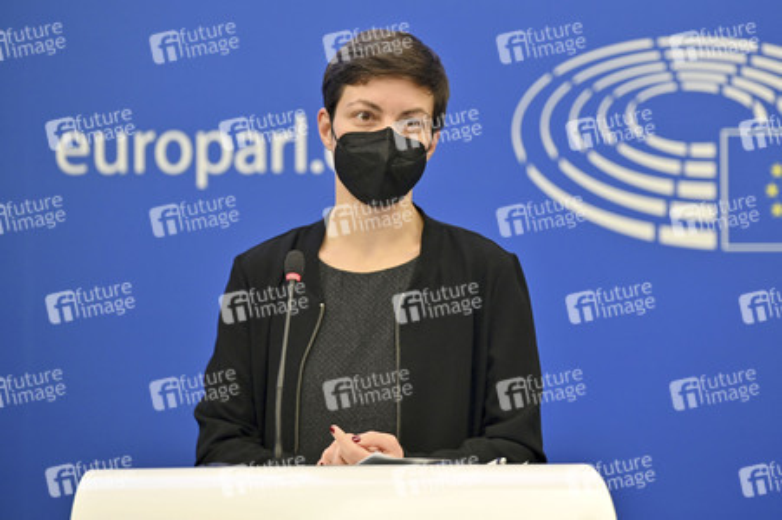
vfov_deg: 10.1
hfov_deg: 15.2
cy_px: 260
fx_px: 2930
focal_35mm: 135
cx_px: 391
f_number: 2.8
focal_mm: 135
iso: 640
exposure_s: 1/160
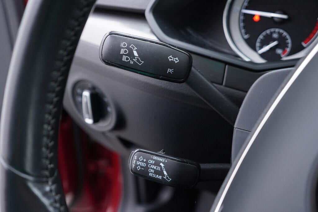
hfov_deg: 53.1
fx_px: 318
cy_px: 106
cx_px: 159
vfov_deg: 36.9
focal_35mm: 36
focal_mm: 24
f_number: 2.8
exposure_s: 1/40
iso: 320
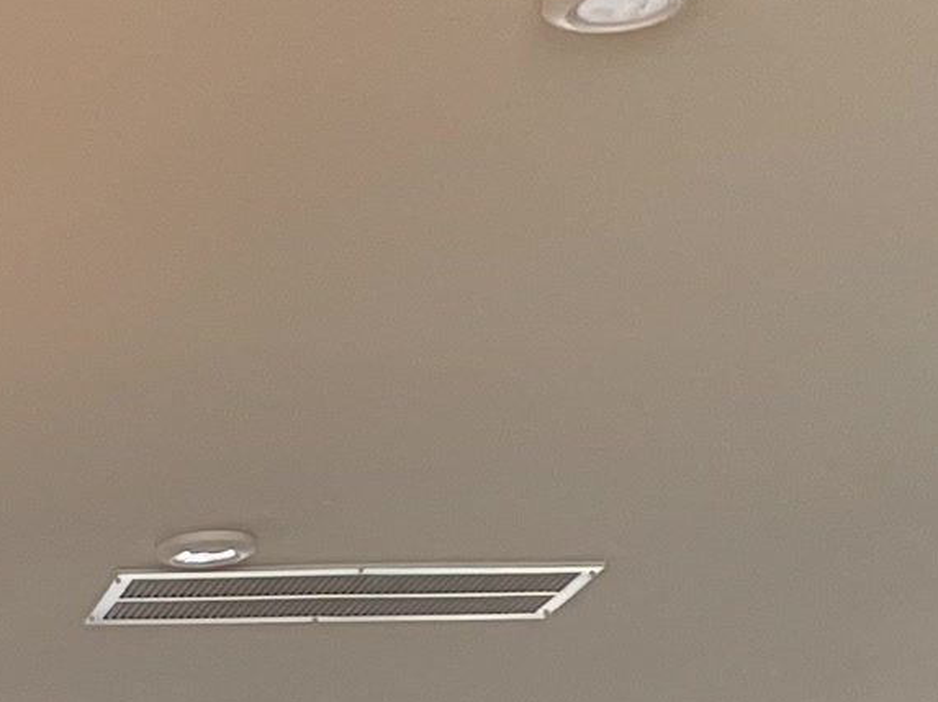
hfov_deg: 13.6
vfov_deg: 9.7
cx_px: -582
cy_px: 1721
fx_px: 3629
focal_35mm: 134
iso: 125
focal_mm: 4.2
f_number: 1.6
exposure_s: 1/111
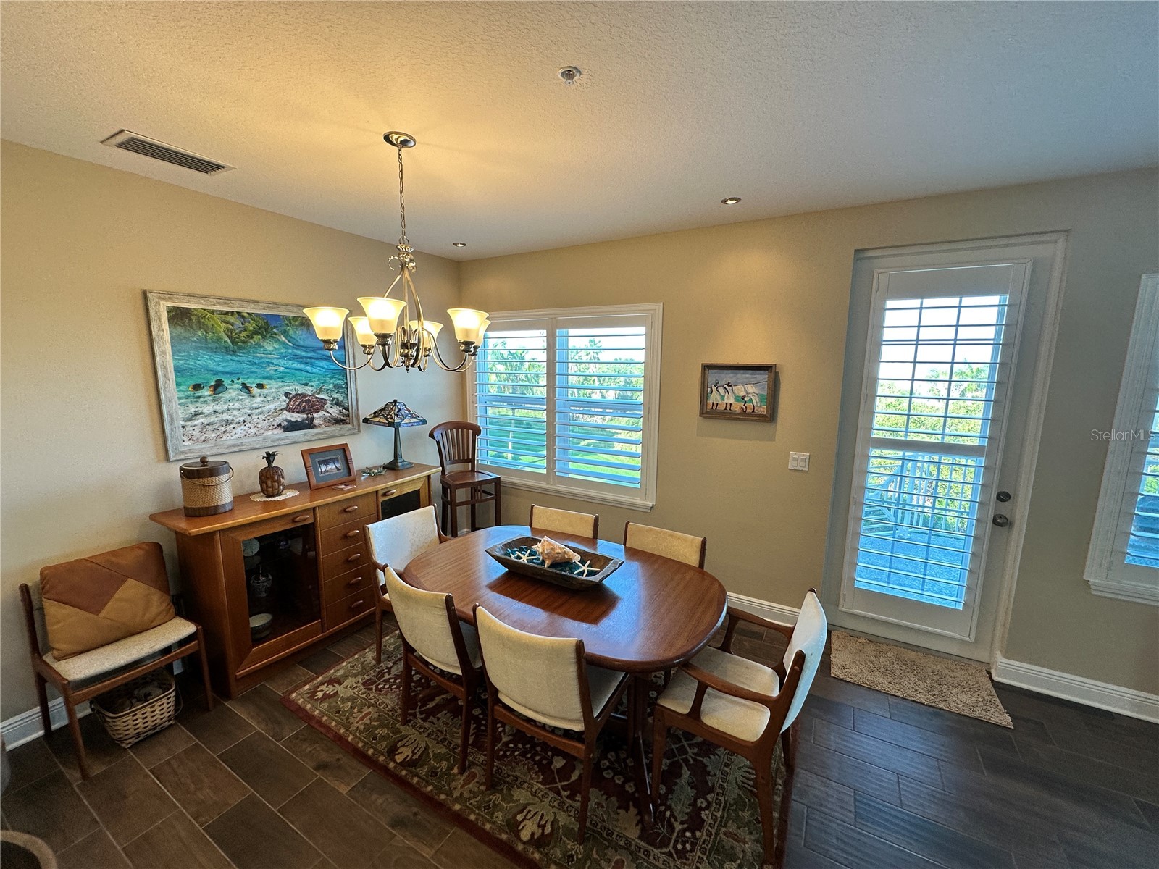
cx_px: 580
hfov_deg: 102.1
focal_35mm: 14
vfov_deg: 85.7
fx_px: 469
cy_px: 434
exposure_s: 1/120
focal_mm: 2.22
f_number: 2.2
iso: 80
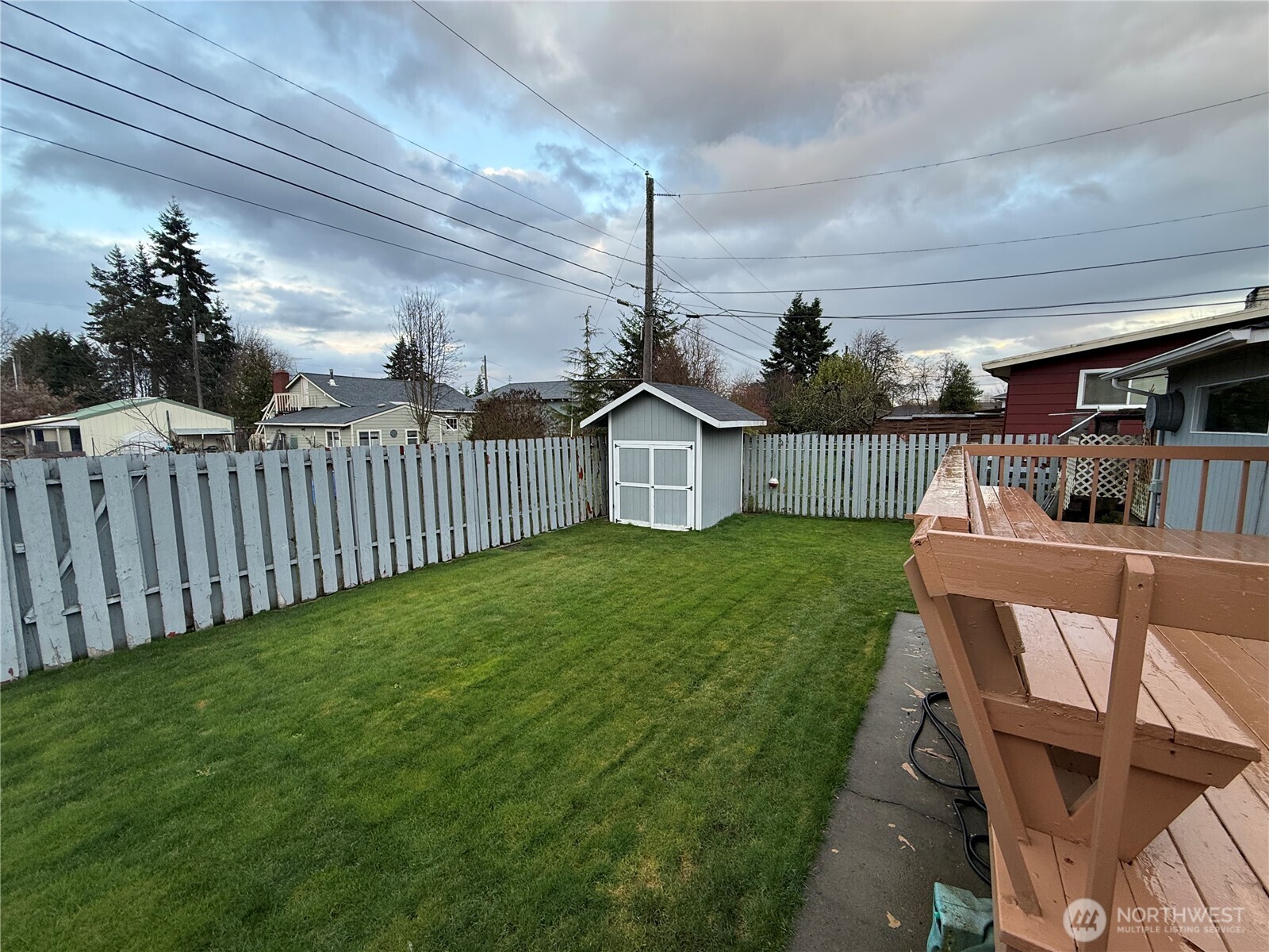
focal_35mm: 14
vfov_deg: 85.7
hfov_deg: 102.1
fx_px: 513
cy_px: 476
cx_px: 634
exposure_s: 1/99
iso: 64
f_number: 2.2
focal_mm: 2.22
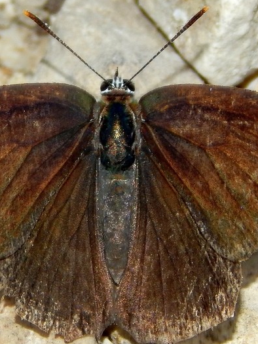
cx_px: 115
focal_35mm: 247
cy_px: 185
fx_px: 2454
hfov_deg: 6.0
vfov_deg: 8.0
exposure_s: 1/80
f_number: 10.1
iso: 125
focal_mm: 28.7
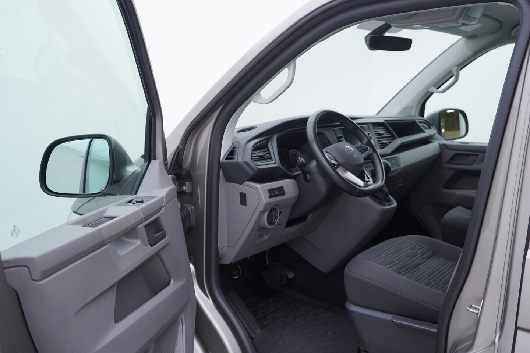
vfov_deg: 36.9
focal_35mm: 36
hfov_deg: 53.1
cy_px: 176
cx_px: 265
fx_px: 530
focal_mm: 24
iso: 125
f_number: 3.5
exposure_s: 1/60
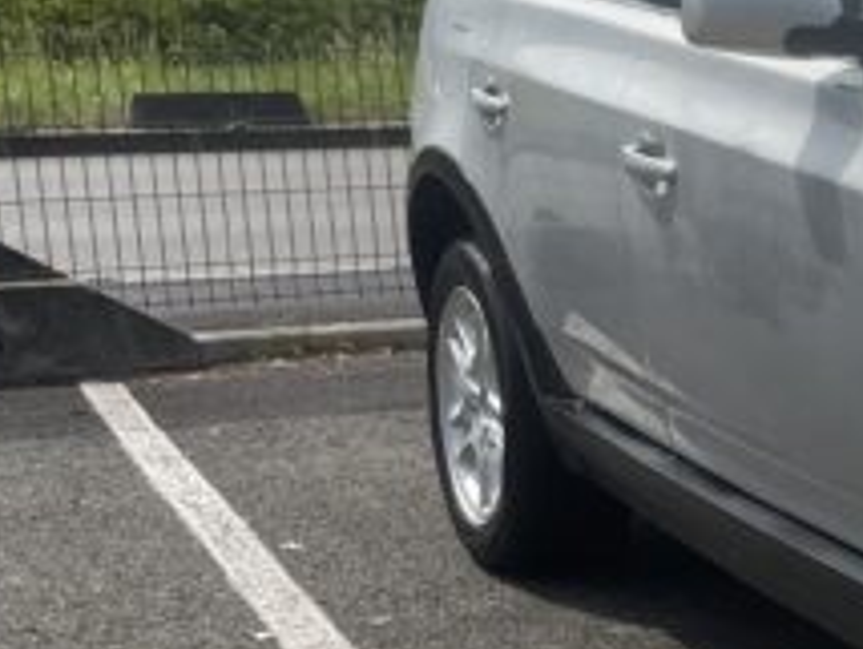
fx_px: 2421
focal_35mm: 97
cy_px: 560
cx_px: 1488
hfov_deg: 17.1
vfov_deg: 15.1
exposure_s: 1/3731
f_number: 1.6
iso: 32
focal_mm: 4.2
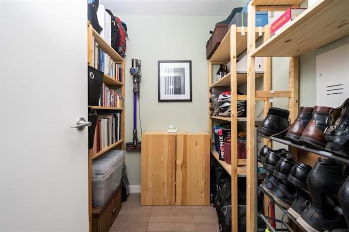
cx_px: 174
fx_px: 155
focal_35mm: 16
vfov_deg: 73.7
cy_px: 116
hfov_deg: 96.8
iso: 320
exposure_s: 1.6
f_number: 8
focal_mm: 16
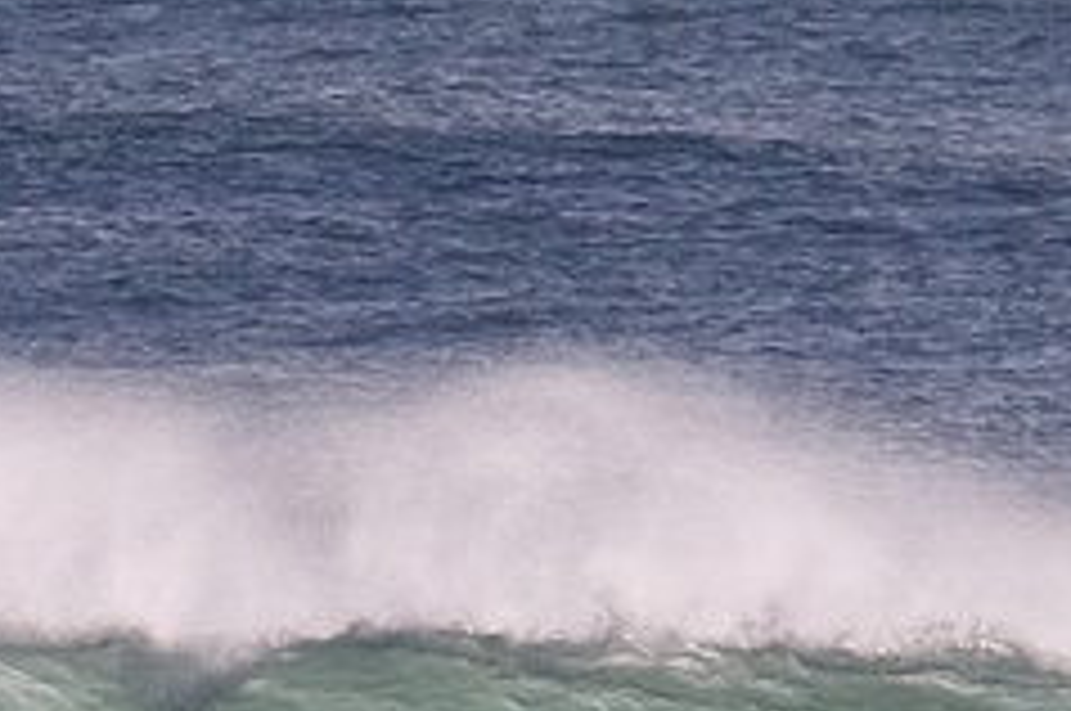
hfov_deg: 0.9
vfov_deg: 0.6
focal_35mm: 2323
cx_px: -684
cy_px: -47
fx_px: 69015
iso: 800
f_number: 11
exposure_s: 1/2000
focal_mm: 230
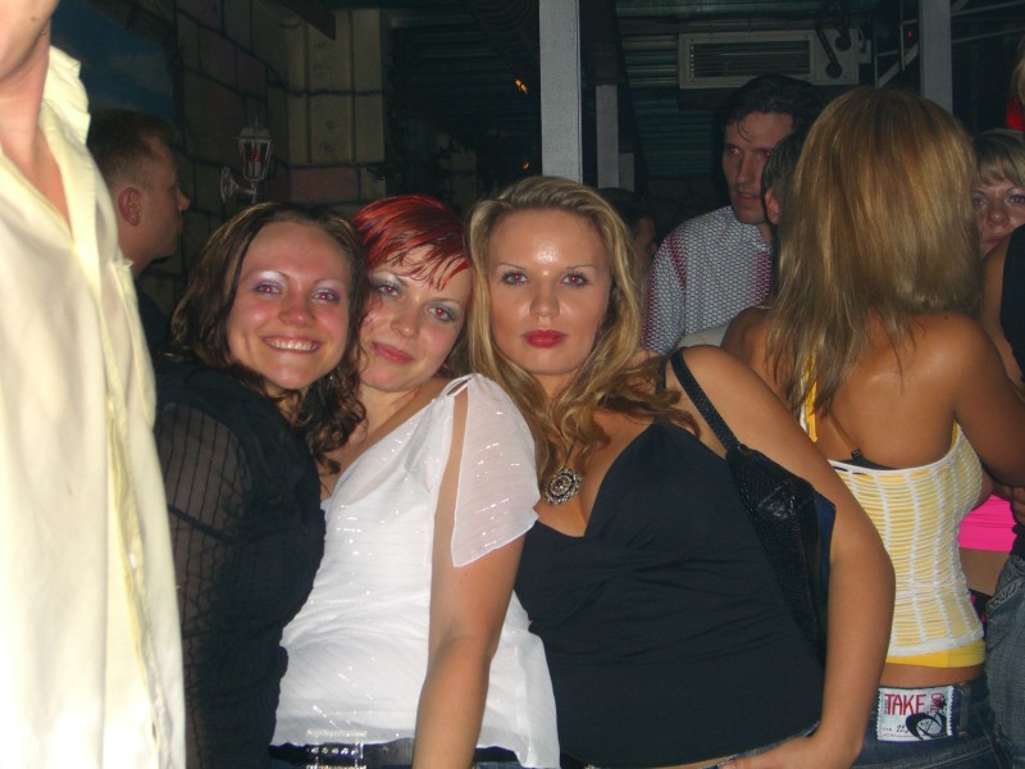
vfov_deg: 25.7
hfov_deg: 33.8
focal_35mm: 57
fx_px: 1688
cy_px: 384
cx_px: 512
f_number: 3.6
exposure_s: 1/60
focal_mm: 11.8
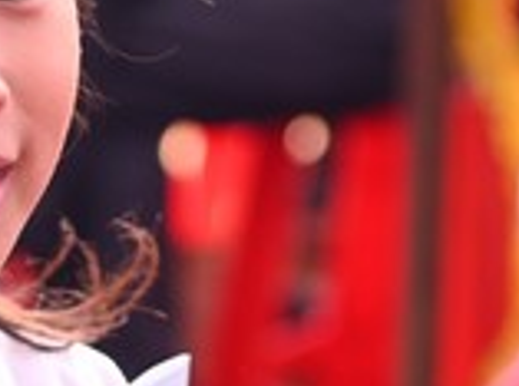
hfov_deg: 5.4
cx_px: 69
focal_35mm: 367
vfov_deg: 4.0
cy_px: 287
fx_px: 5490
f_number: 4.5
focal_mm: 92
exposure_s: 1/160
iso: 1000
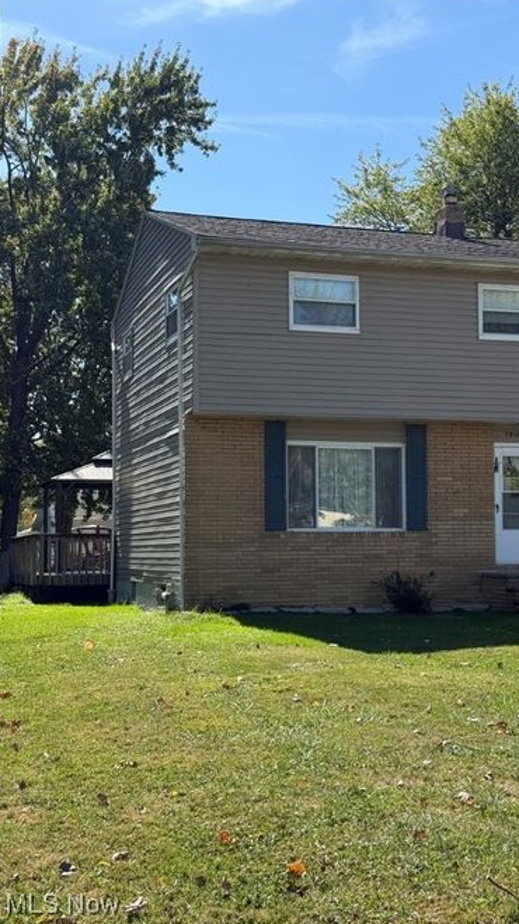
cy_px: 463
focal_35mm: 53
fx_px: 1297
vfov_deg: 39.2
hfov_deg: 22.5
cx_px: 349
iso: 80
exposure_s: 1/3378
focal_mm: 6.76
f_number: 1.78
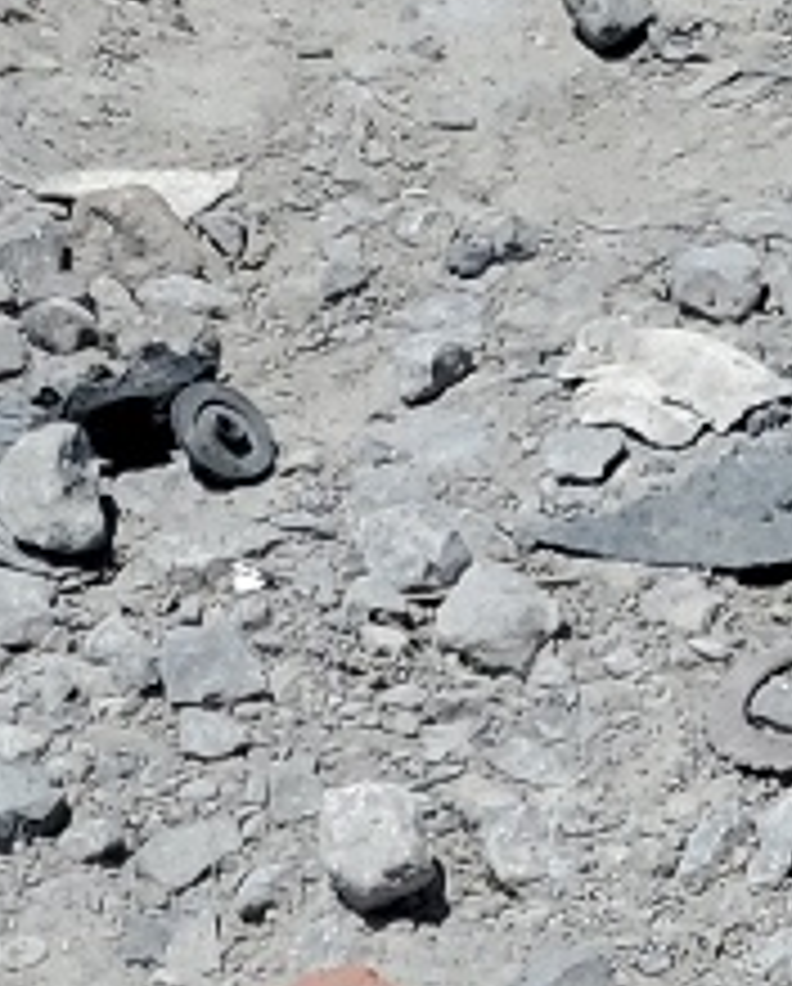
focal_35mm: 185
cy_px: 2638
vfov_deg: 9.0
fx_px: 5406
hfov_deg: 7.7
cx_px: 2061
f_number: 1.5
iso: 50
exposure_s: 1/10000
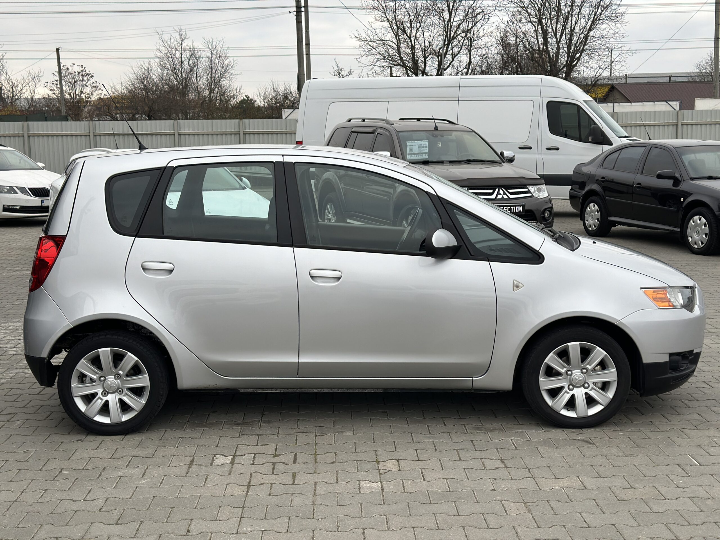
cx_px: 360
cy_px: 270
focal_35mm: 48
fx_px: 998
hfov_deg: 39.7
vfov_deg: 30.3
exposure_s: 1/444
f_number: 1.78
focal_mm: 6.86
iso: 80
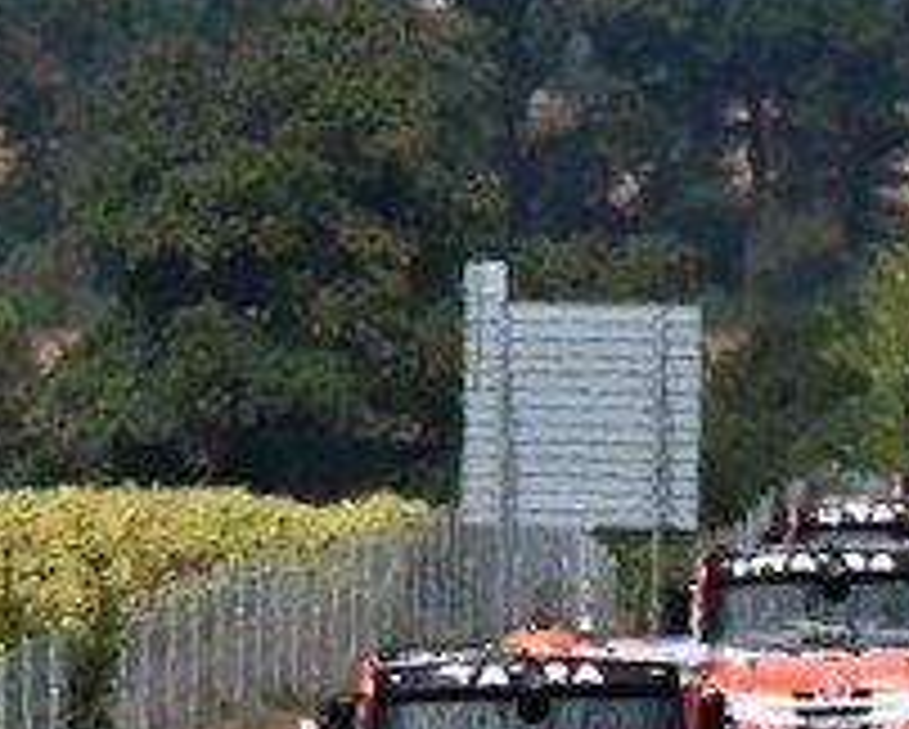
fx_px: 52538
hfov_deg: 1.0
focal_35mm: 1951
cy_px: 1436
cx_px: 450
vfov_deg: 0.8
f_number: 4
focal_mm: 200
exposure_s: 1/8000
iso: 400
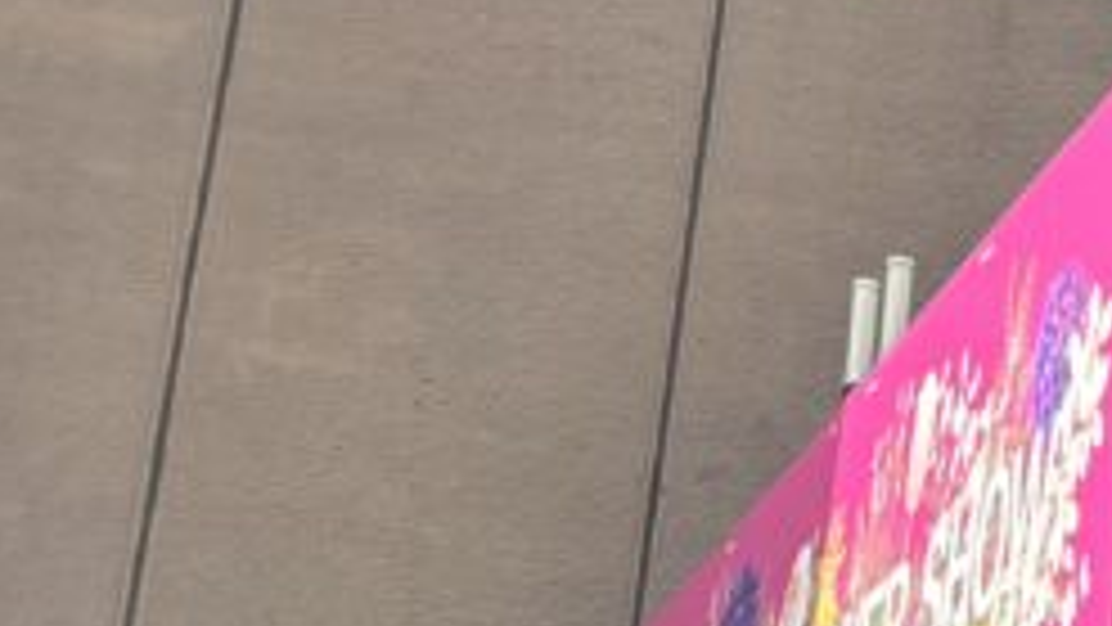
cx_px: 2719
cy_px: 302
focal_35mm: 147
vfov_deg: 8.3
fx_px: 4335
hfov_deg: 11.8
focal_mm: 5.96
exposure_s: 1/481
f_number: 1.6
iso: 50
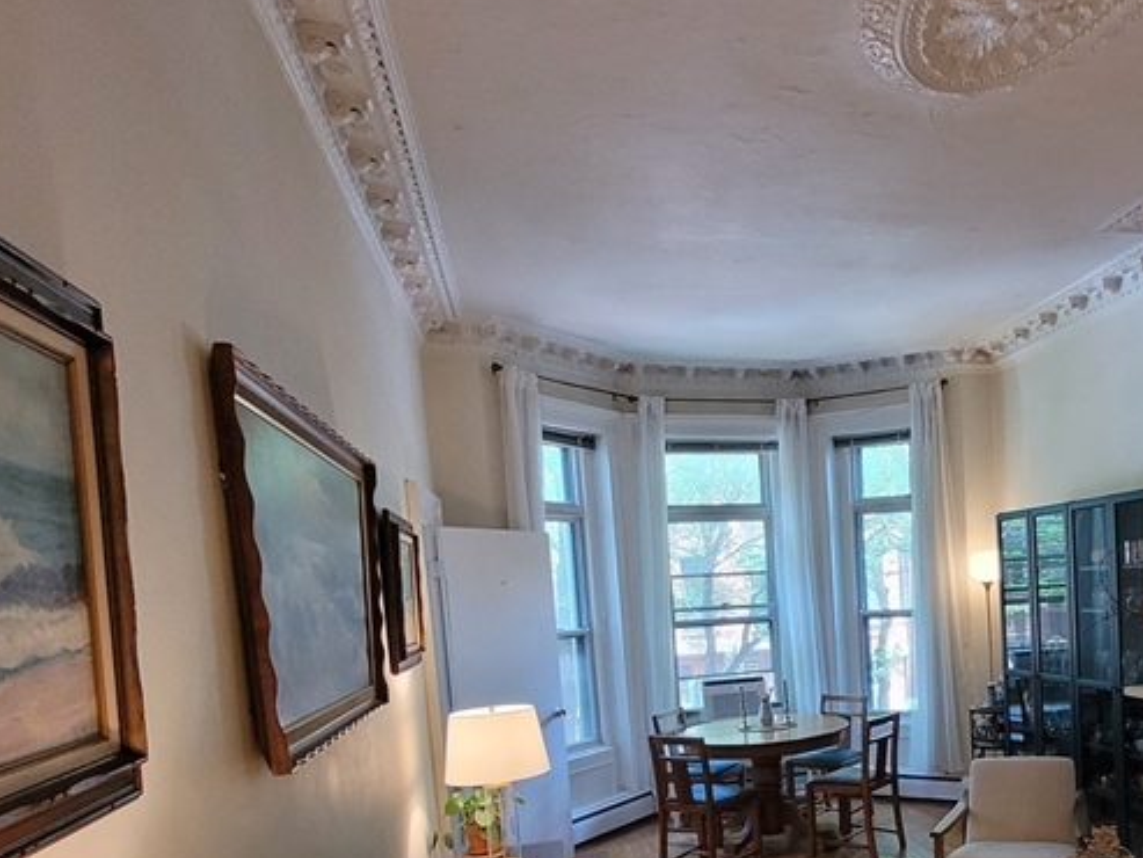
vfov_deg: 48.9
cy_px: 668
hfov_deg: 60.3
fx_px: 892
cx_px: 909
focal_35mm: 27
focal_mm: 1.74
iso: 320
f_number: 2.2
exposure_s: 1/60
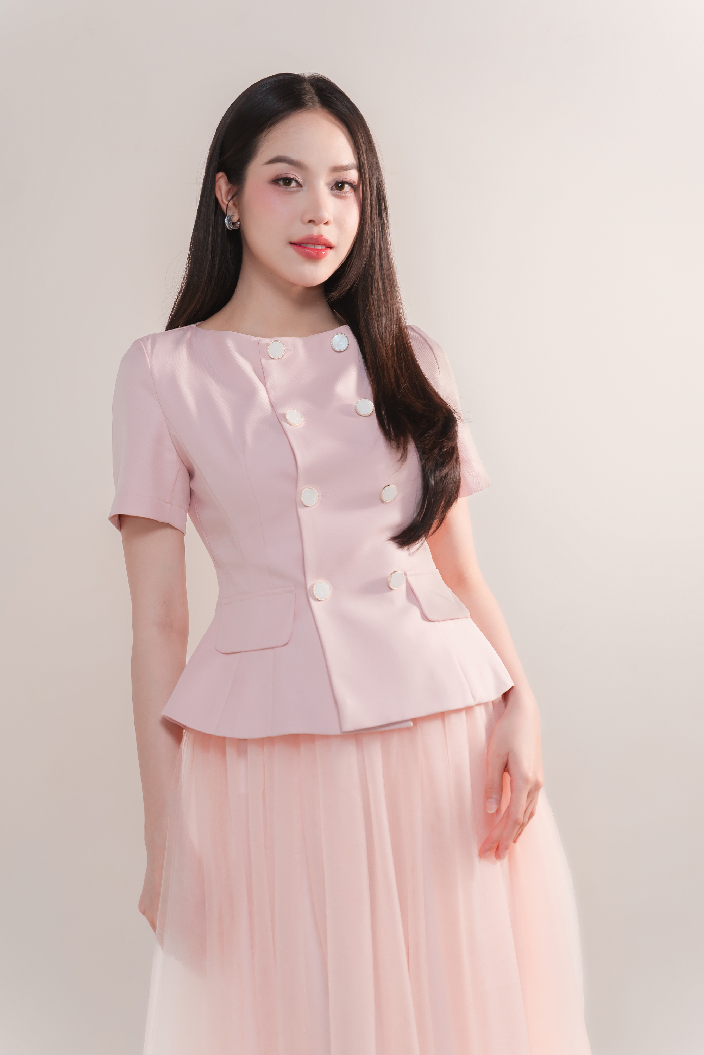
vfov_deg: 27.0
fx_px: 2200
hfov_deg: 18.2
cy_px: 528
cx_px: 352
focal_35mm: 75
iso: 400
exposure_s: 1/125
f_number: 3.5
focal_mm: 75
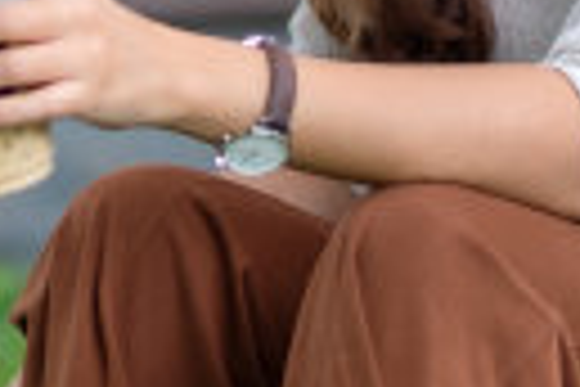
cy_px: -342
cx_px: 0
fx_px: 6396
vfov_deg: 3.4
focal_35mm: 397
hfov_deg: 5.2
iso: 200
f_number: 1.4
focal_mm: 56
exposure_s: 1/1500
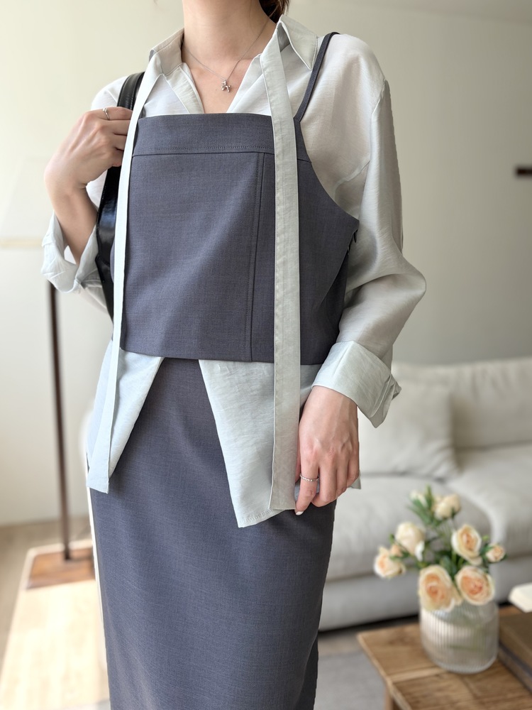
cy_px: 355
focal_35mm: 26
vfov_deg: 67.3
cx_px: 266
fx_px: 533
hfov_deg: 53.1
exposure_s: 1/254
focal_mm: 5.96
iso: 40
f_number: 1.6
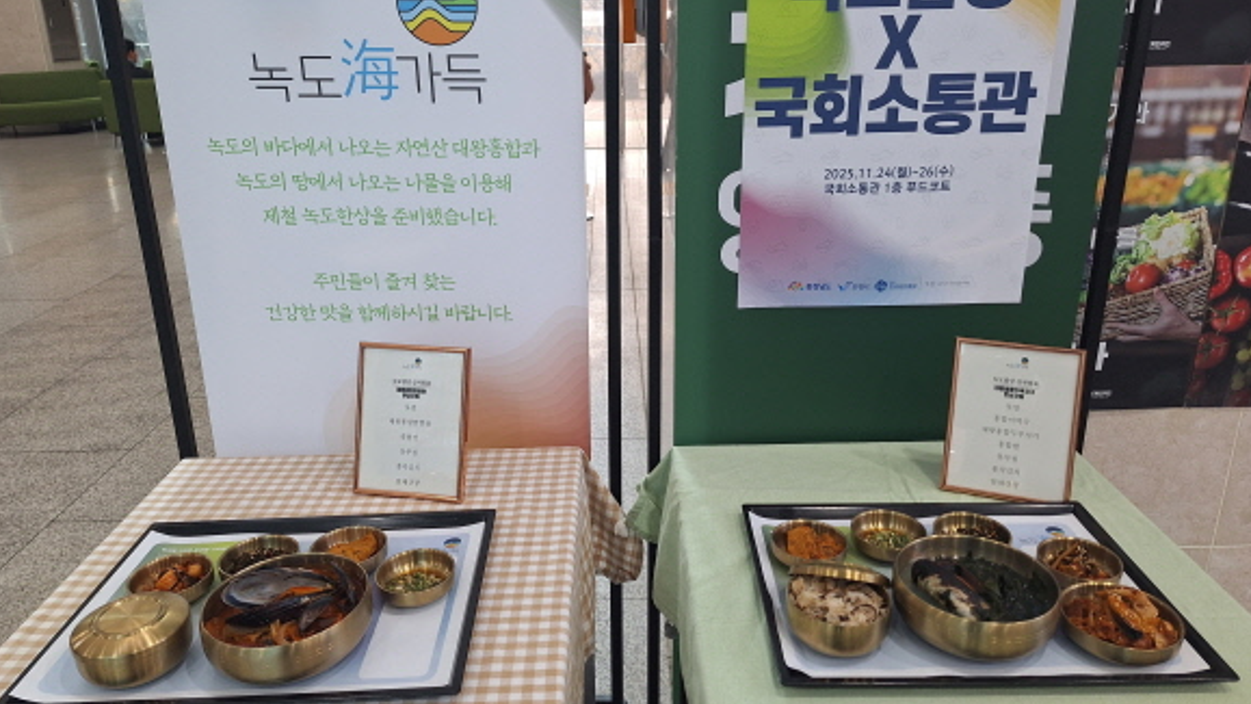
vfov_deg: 44.3
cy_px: 325
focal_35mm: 26
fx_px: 862
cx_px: 632
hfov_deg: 71.9
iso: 64
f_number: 1.8
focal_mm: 5.54
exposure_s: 1/40
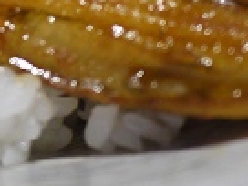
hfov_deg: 14.6
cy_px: -159
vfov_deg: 10.5
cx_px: -20
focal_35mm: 132
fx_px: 946
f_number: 2.5
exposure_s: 1/60
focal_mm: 14
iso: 400
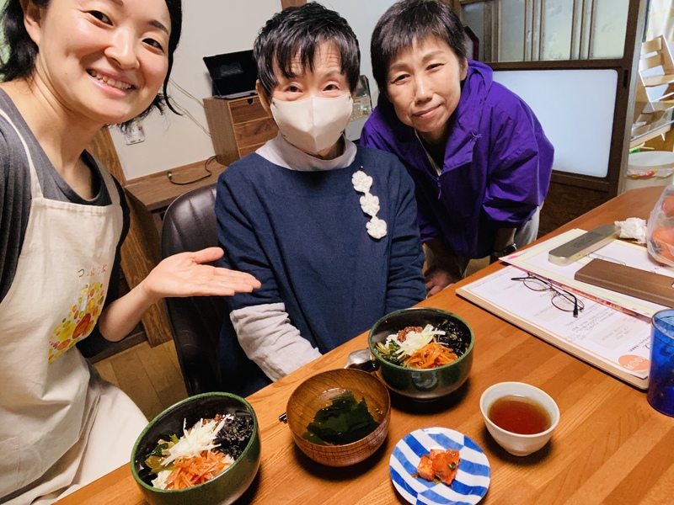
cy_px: 252
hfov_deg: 73.9
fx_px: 448
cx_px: 337
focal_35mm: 23
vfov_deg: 58.9
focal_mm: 2.71
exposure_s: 1/50
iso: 250
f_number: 2.2
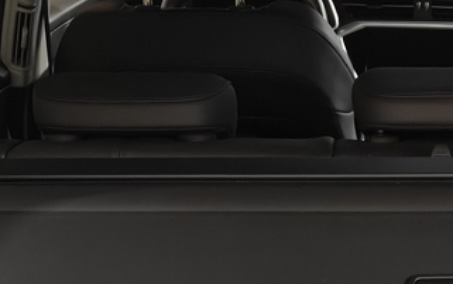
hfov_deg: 17.8
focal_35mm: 114
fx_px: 1408
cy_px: 606
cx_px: 457
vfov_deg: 10.4
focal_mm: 5.59
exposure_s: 1/50
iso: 125
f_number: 1.8
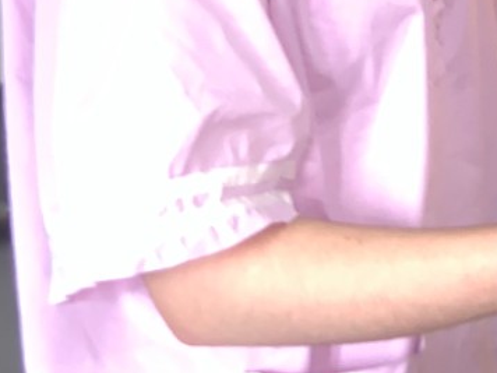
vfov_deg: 11.5
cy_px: -365
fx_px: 1680
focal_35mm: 117
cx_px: 725
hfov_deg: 15.6
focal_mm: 4.25
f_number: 1.8
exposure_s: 1/14
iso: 64
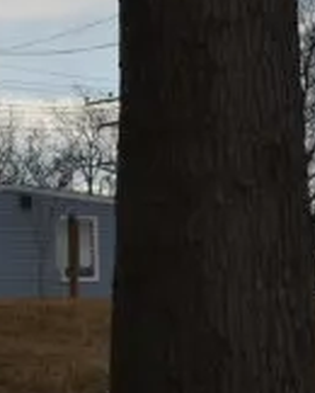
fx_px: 4435
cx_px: -162
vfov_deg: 5.0
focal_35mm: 381
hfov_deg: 4.0
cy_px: -137
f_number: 10
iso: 100
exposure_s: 1/400
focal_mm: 55
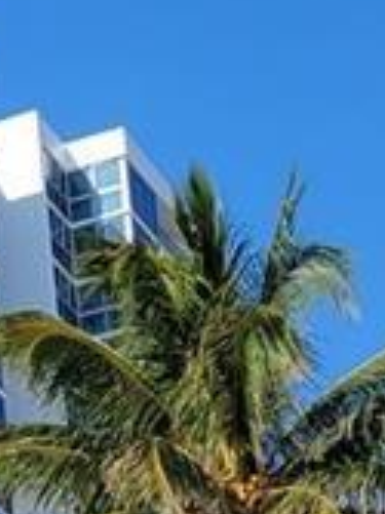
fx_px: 2777
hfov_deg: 7.3
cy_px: 616
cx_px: -628
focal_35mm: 187
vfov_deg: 10.4
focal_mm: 5.4
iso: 40
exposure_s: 1/2572
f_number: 1.8
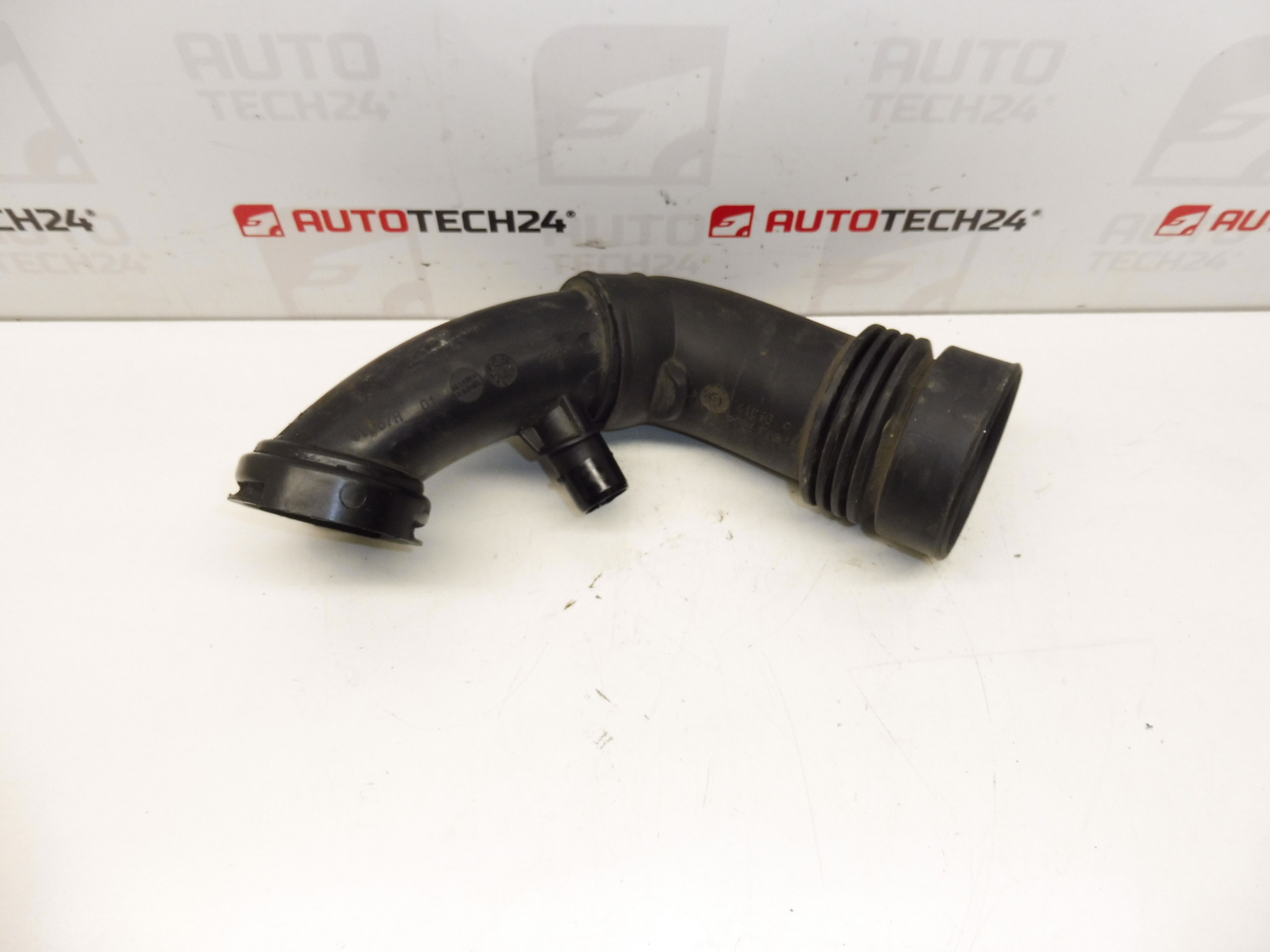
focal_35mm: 24
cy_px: 476
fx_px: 881
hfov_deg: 71.6
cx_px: 635
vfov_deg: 56.8
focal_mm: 4.3
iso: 200
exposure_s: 1/80
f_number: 3.5
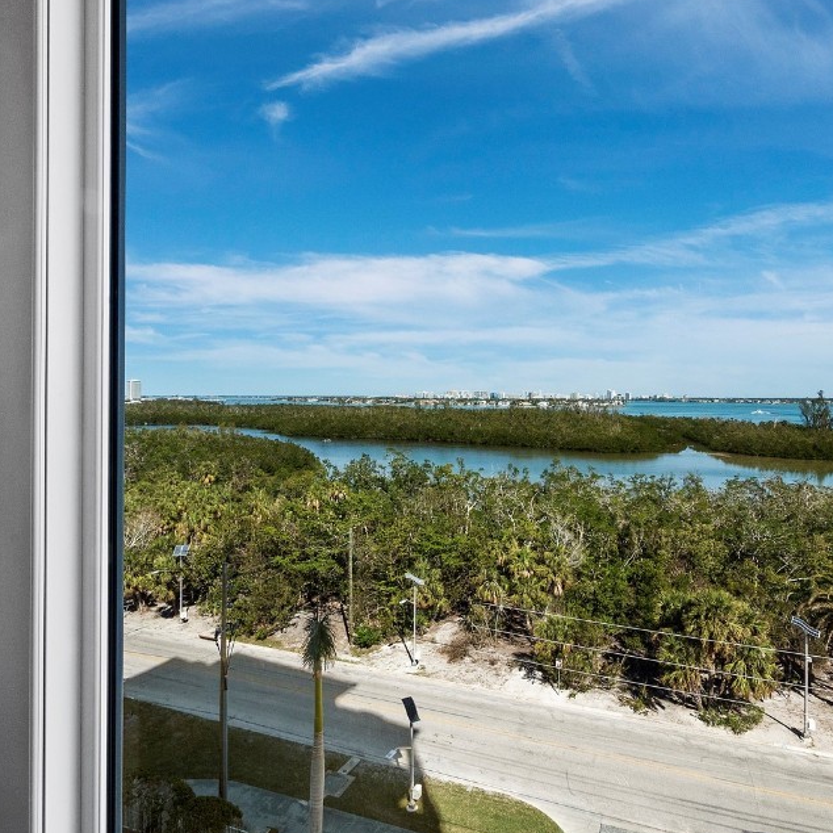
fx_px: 545
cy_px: 388
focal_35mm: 20
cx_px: 445
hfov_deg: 74.7
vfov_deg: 74.7
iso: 400
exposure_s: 1/30
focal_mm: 7
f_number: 11
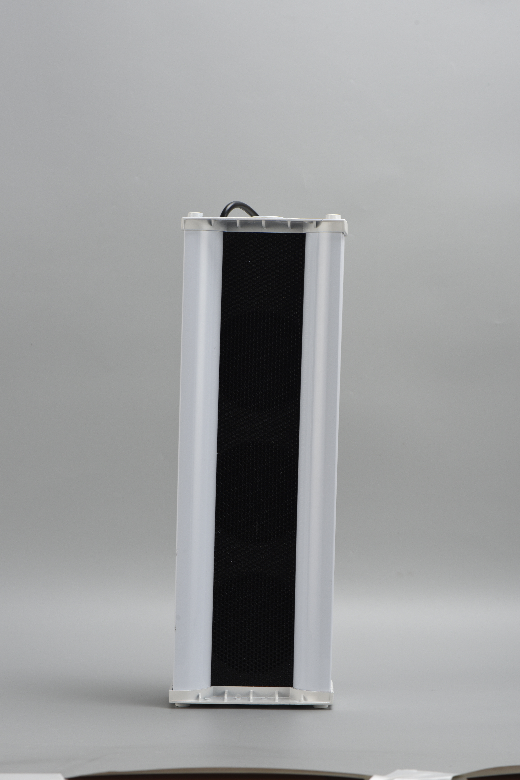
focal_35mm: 105
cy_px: 390
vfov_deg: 19.5
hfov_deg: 13.1
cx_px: 260
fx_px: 2273
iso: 200
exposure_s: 1/125
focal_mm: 105
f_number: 14
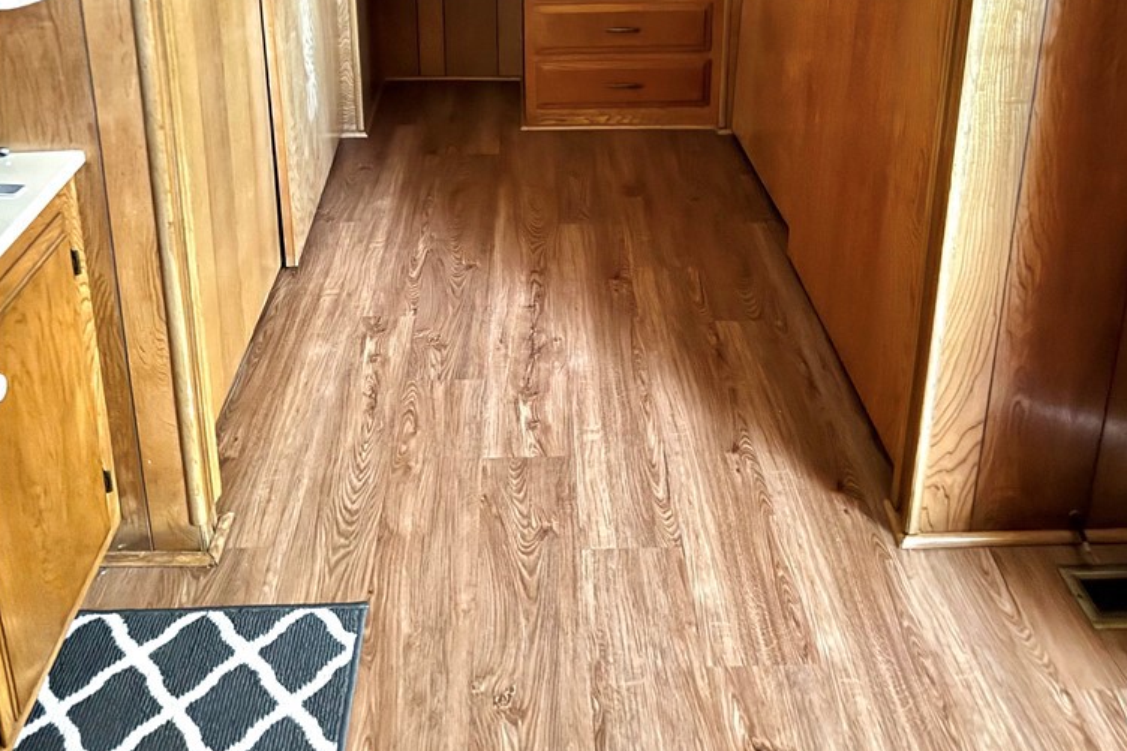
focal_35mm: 34
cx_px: 565
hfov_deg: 55.8
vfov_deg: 36.1
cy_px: 51
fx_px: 1064
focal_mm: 6.76
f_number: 1.78
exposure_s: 1/11
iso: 1250
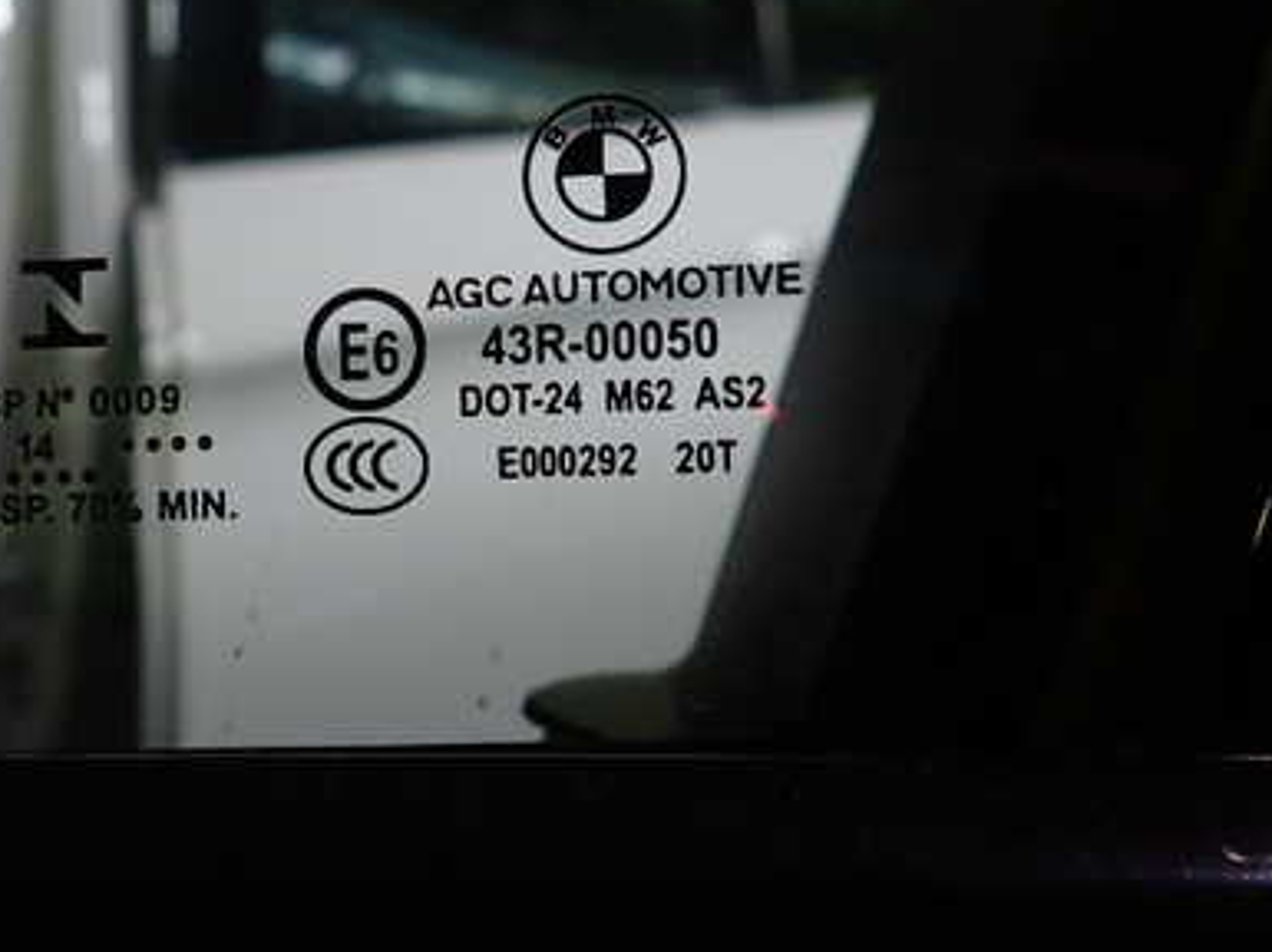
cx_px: 443
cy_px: 407
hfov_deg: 47.3
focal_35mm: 39
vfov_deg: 36.7
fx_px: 1432
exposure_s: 1/60
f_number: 2
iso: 160
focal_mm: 4.5
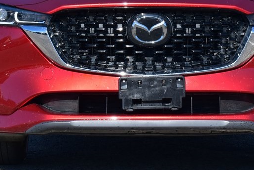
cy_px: 27
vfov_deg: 8.4
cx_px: 146
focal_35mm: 164
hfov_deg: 12.5
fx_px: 1158
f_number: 10
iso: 400
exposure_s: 1/320
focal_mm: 55
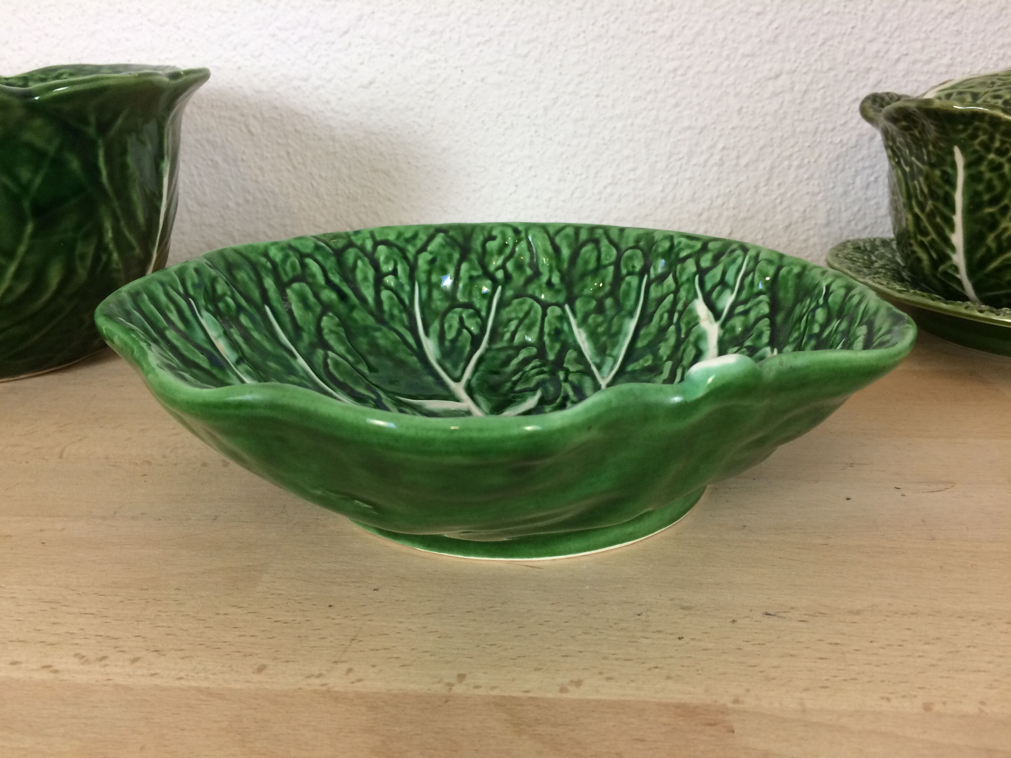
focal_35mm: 29
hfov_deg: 61.7
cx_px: 506
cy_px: 379
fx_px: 847
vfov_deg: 48.2
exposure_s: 1/33
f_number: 2.2
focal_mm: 4.15
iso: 50
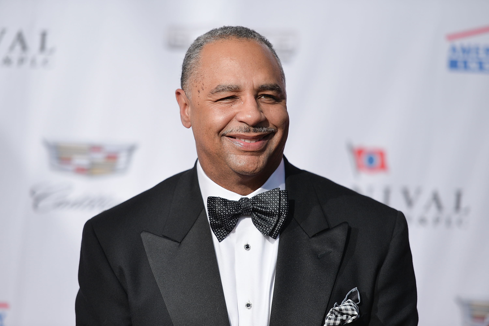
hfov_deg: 11.1
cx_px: 244
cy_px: 163
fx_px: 2512
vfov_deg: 7.4
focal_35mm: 185
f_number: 2.8
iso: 160
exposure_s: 1/8000
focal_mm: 185
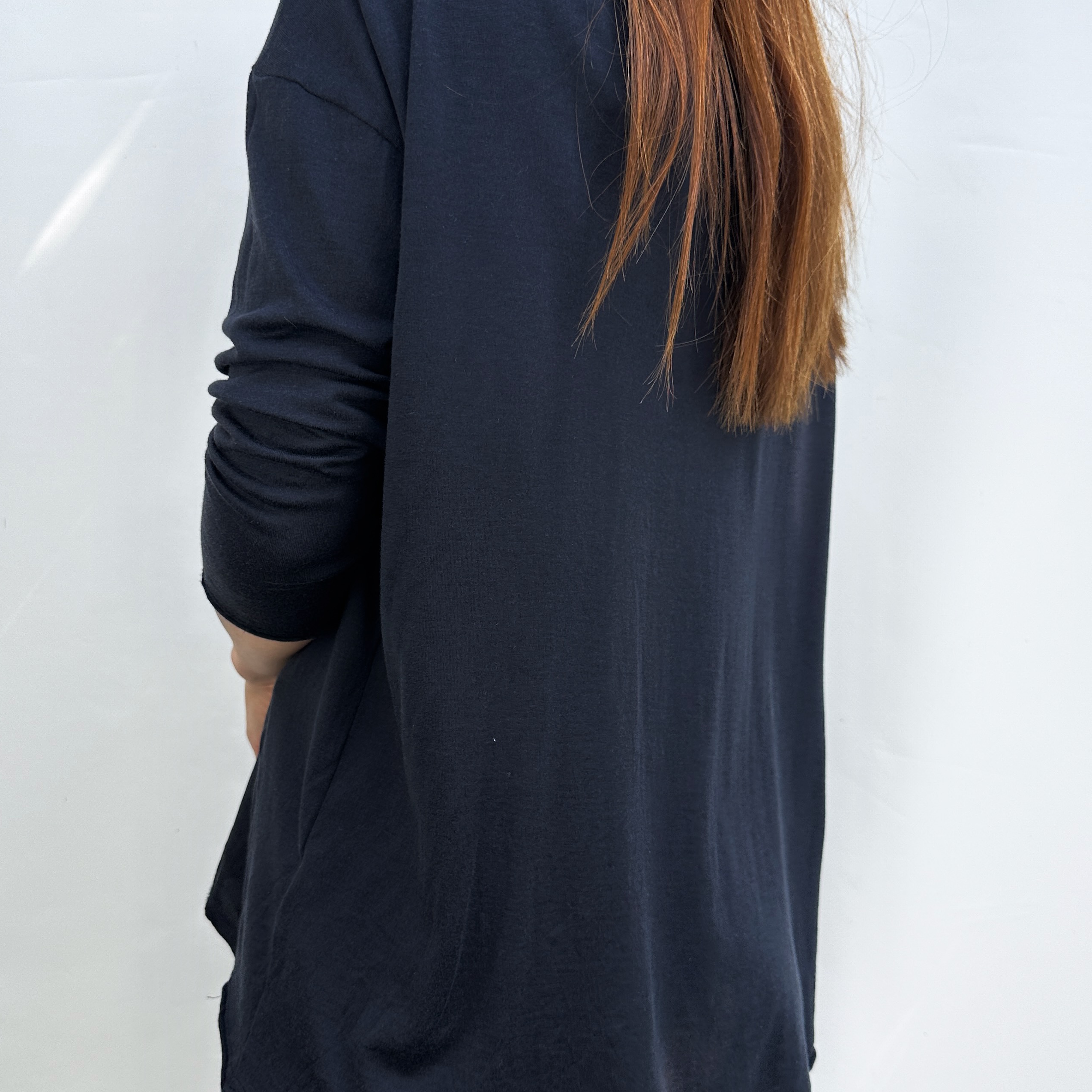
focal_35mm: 30
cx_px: 519
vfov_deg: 54.0
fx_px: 1071
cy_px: 573
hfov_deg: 54.0
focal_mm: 6.86
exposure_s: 1/676
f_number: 1.78
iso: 80
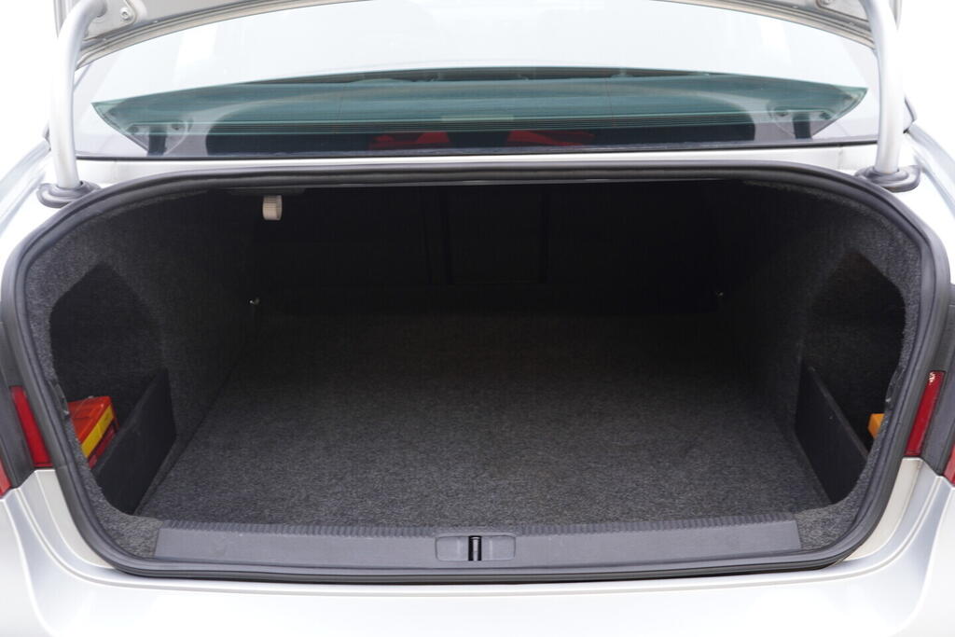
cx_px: 478
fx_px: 955
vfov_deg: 36.9
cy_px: 318
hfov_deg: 53.1
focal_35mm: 36
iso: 200
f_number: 2.8
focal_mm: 24
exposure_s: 1/40
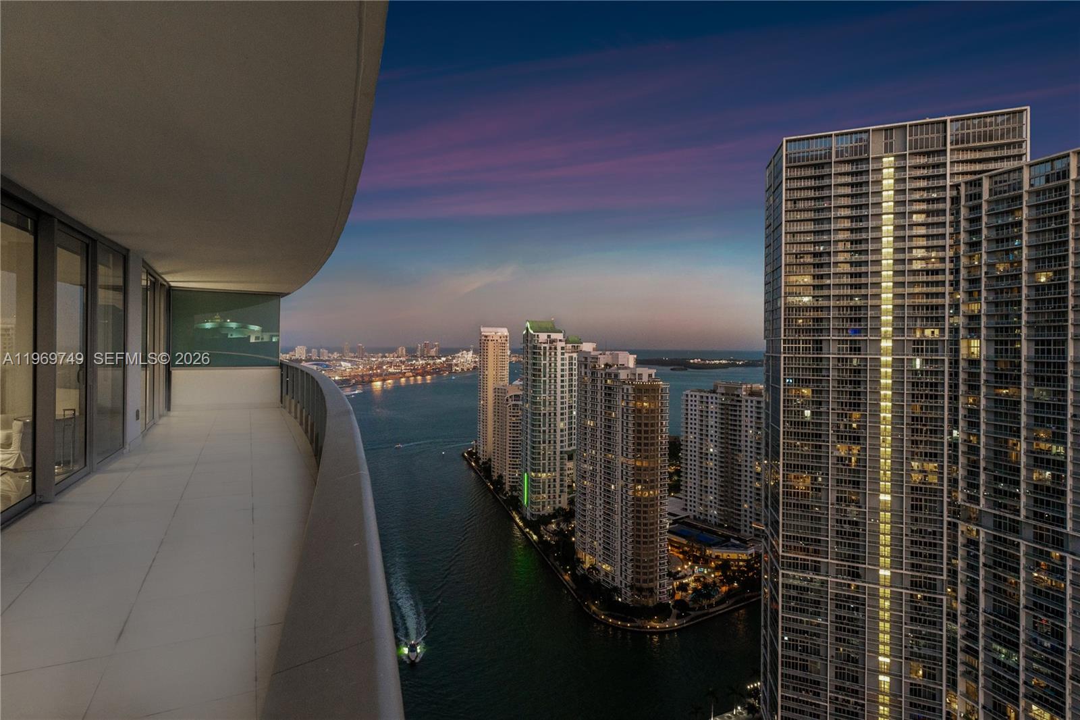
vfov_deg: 67.4
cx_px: 540
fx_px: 540
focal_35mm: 18
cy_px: 360
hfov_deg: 90.0
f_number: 8
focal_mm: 12
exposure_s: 1/6
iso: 640
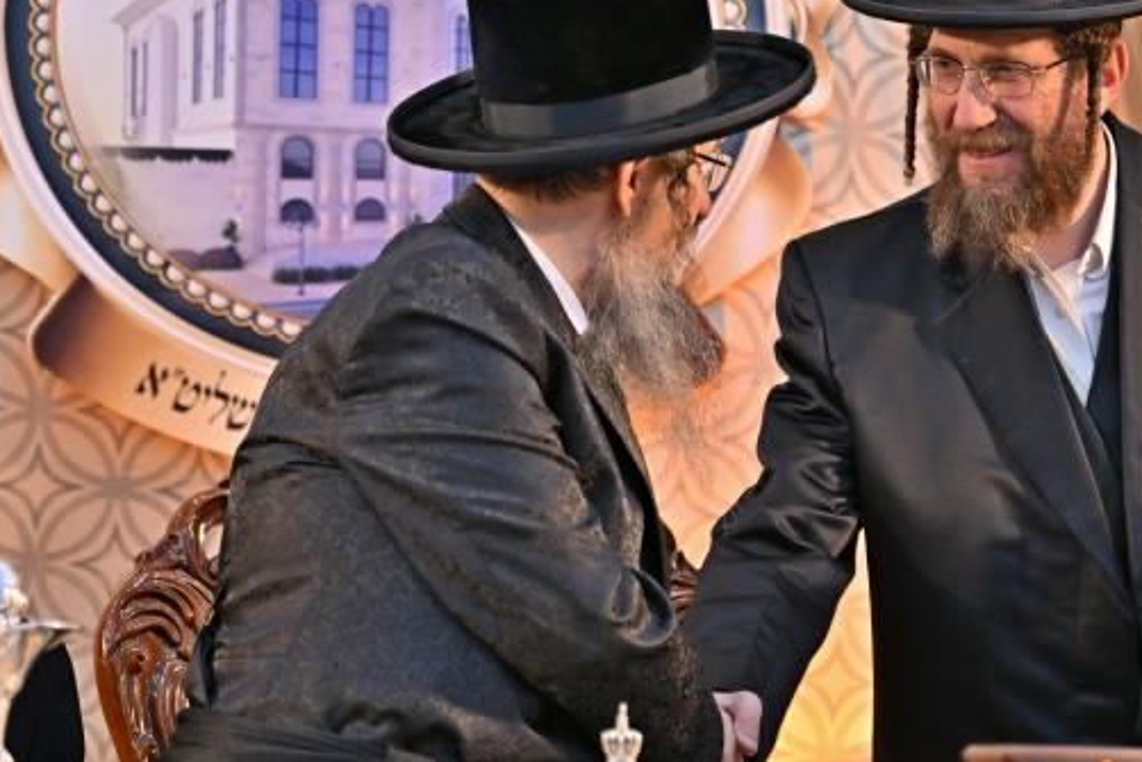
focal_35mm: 347
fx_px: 11010
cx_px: 794
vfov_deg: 4.0
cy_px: 238
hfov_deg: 5.9
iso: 500
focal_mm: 170
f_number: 2.8
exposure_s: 1/250
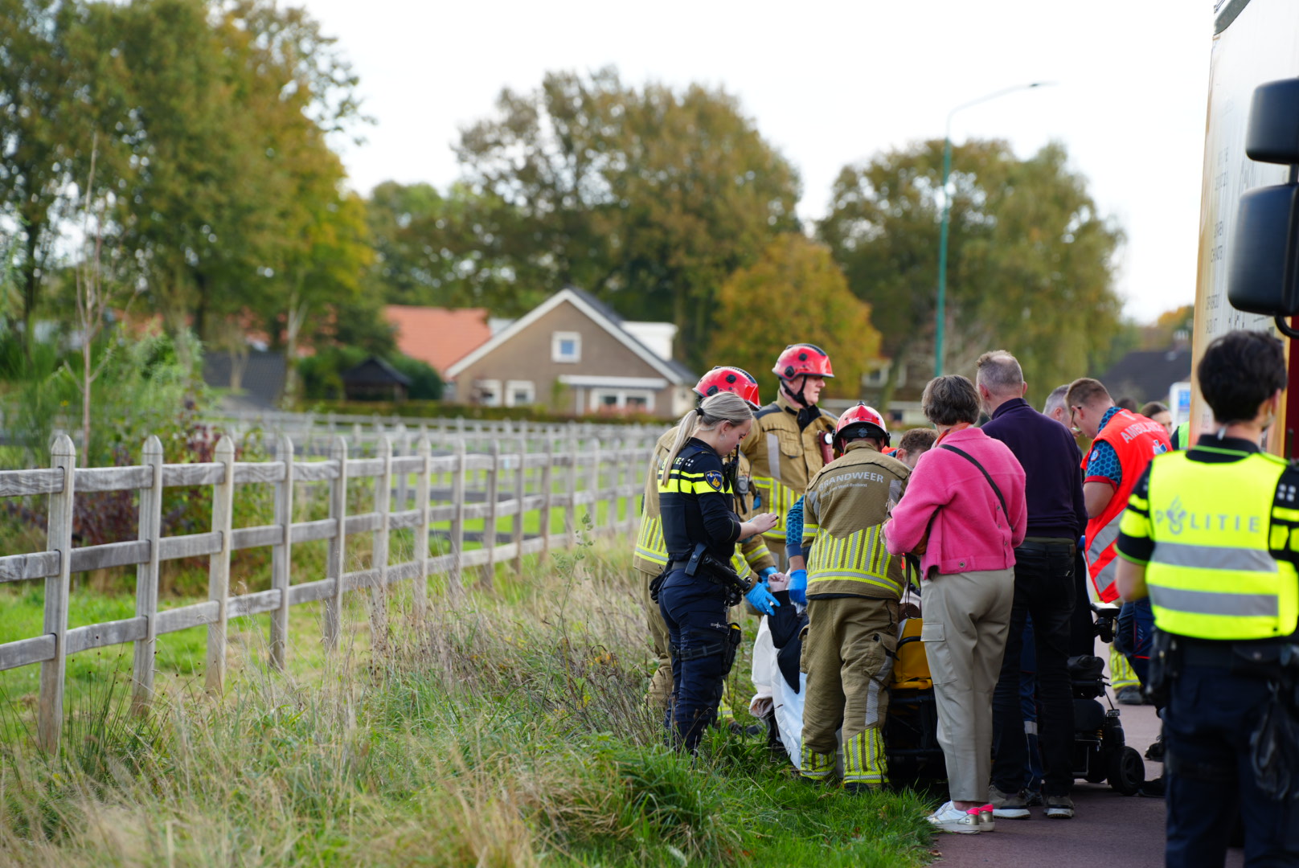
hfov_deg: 13.7
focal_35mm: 150
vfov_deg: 9.2
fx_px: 5416
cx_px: 650
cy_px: 434
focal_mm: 150
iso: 100
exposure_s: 1/160
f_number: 4
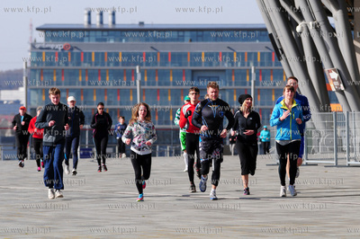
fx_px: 2548
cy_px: 120
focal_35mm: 255
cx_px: 180
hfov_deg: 8.1
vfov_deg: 5.4
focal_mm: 170
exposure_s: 1/2000
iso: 320
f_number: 4.5
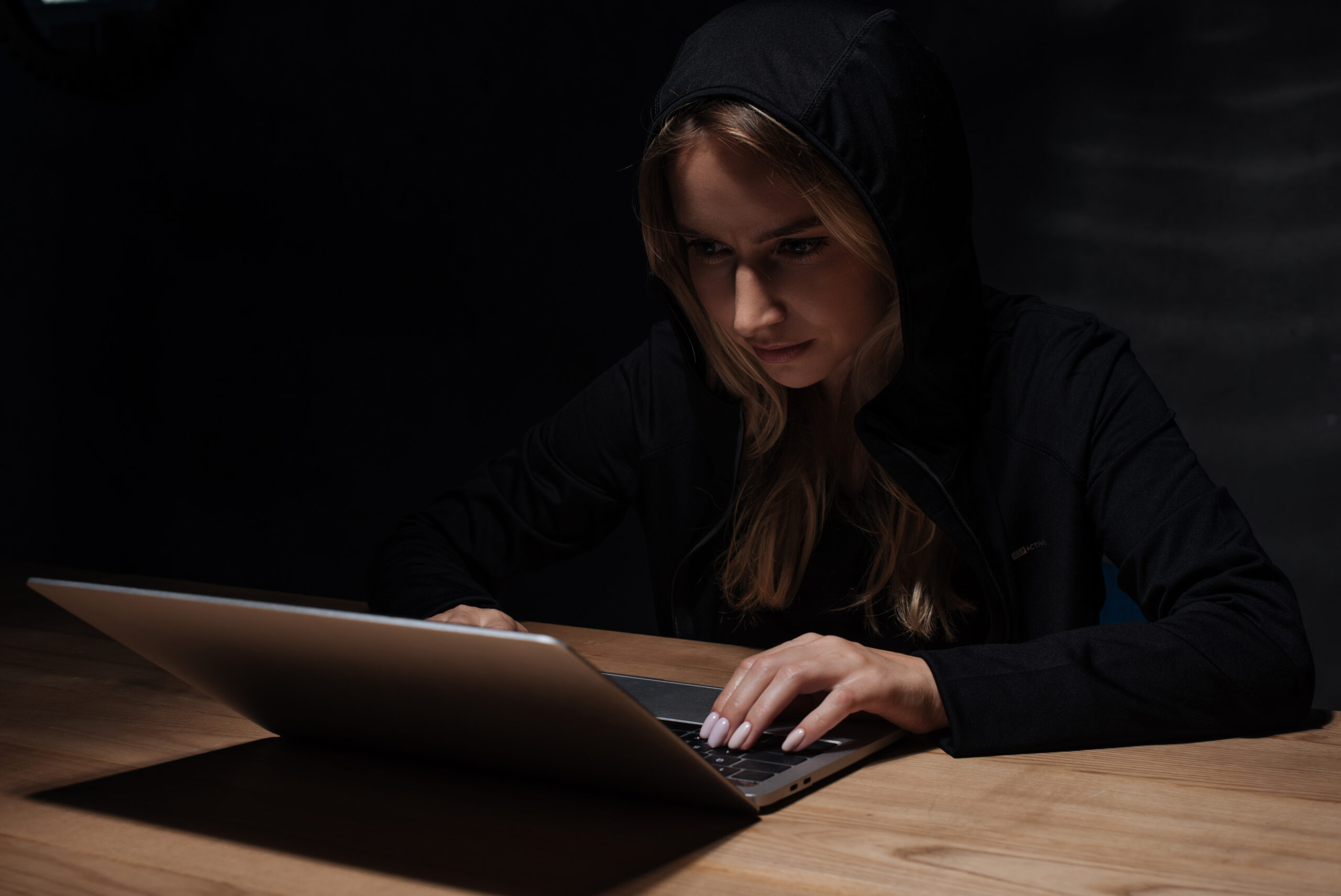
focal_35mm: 50
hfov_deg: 39.6
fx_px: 1863
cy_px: 448
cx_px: 670
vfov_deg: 27.0
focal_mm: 50
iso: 80
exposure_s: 1/200
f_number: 8
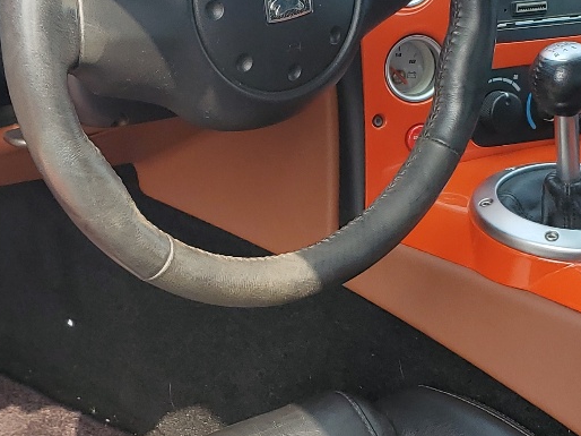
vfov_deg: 18.1
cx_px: 372
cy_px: 294
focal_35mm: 81
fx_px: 1359
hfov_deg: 24.1
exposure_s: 1/476
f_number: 1.5
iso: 50
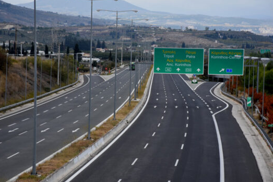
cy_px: 95
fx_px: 1240
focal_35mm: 164
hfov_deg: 12.6
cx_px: 130
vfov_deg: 8.4
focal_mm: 95
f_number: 8
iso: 1000
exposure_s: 1/1000
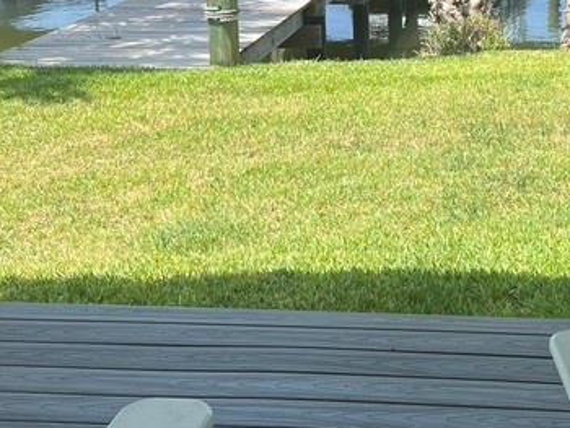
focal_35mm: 76
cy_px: 169
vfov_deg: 19.4
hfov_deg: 25.3
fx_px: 1252
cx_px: 441
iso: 50
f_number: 1.5
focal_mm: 5.7
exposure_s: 1/2353
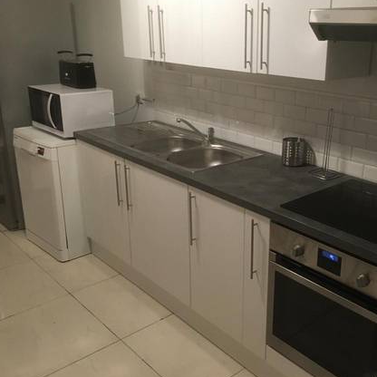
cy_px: 179
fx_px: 456
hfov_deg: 44.3
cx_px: 250
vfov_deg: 44.9
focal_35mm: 37
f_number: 2.2
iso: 200
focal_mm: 4.15
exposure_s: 1/20
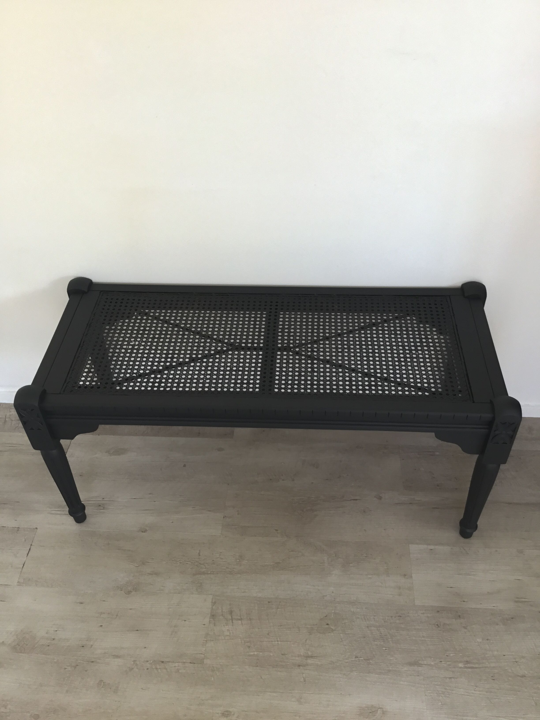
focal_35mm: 31
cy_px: 360
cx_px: 270
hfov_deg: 45.4
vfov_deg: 58.4
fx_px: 645
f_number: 2.4
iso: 64
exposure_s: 1/33
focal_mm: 3.3
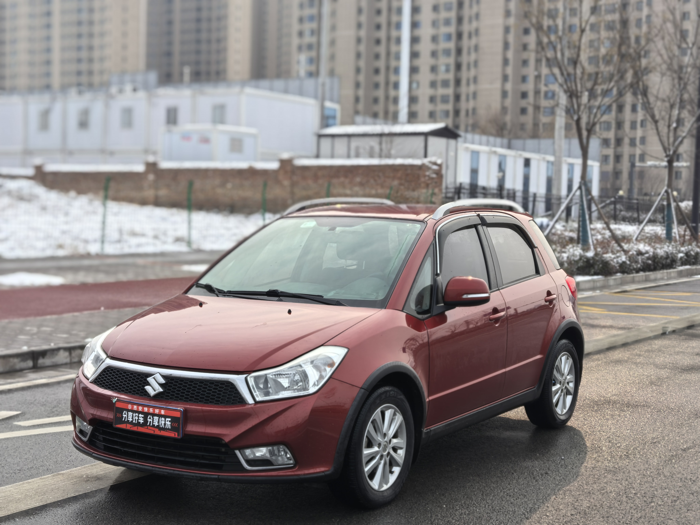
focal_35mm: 54
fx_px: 1092
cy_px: 262
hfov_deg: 35.5
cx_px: 350
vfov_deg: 27.0
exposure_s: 1/1855
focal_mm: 5.35
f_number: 1.8
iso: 50
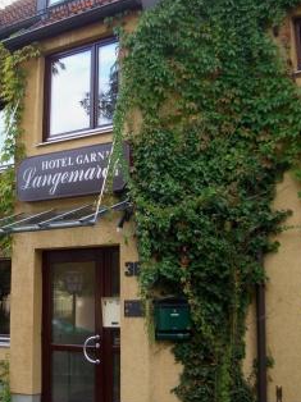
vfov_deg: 38.2
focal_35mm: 50
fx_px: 580
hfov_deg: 28.9
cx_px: 102
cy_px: 201
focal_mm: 5.8
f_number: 2.6
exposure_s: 1/100
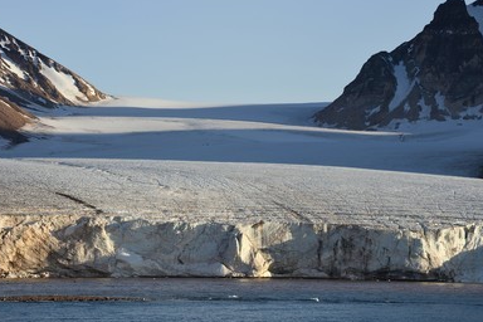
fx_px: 2938
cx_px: 225
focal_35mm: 219
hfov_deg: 9.4
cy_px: 161
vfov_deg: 6.3
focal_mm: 200
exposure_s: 1/320
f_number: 10
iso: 200
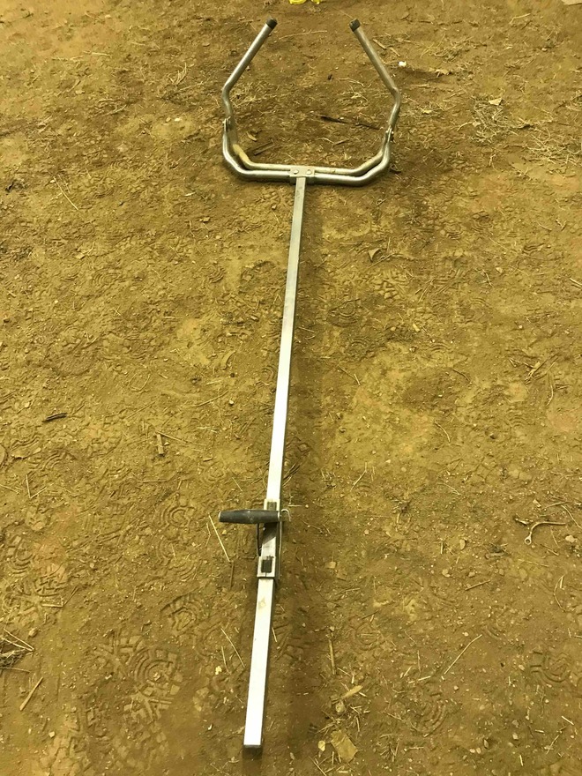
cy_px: 388
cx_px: 291
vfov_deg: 63.4
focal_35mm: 28
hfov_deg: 49.7
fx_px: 628
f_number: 1.8
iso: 100
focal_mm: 3.99
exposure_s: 1/17
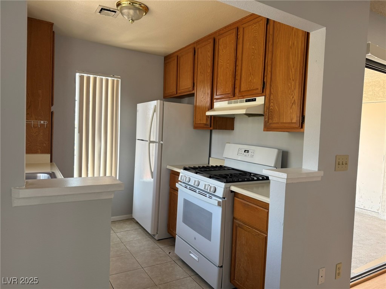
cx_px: 193
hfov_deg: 71.6
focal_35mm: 24
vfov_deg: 56.8
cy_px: 144
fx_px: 268
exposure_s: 1/136
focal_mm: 6.76
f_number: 1.78
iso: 125
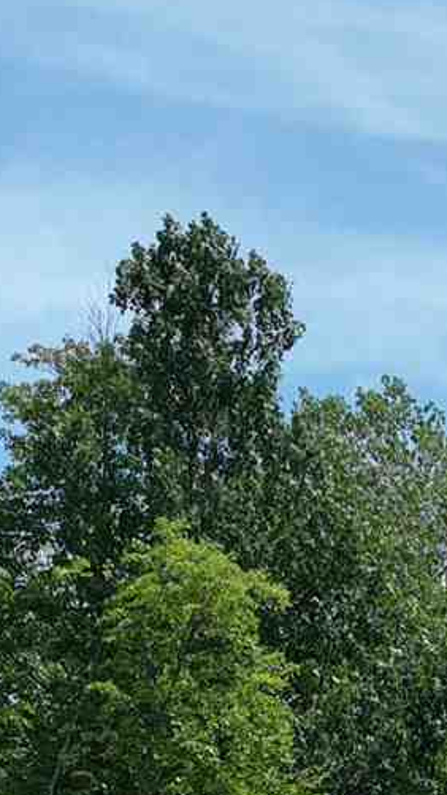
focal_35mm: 160
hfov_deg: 7.5
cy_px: 1626
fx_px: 3375
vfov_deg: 11.9
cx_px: 496
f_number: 2.8
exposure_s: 1/500
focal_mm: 12.29
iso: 100
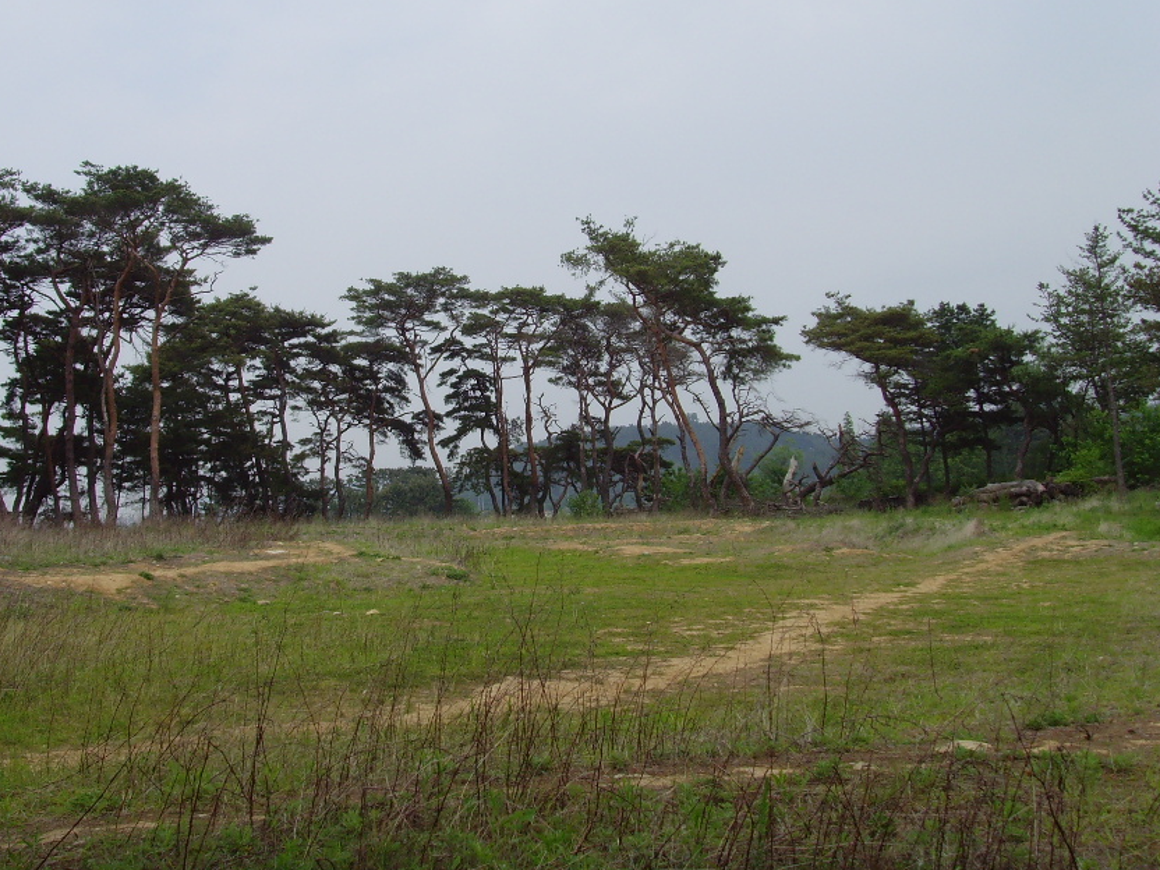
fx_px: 1609
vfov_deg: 30.2
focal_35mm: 48
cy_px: 354
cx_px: 475
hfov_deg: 39.5
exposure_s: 1/350
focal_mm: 6.6
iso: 80
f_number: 6.3
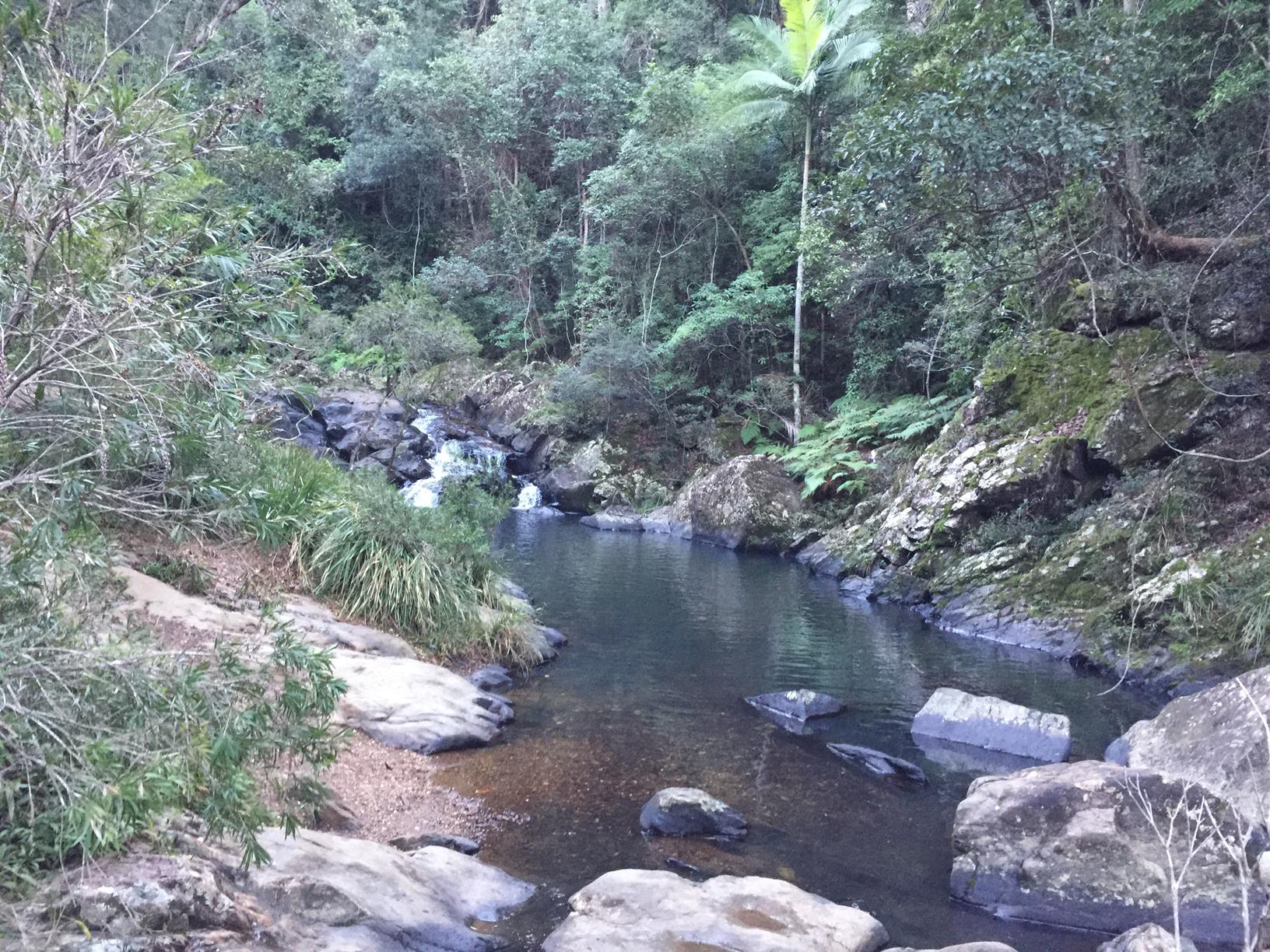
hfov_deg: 61.7
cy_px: 476
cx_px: 635
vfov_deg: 48.2
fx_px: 1064
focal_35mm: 29
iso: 125
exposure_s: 1/17
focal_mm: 4.15
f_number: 2.2
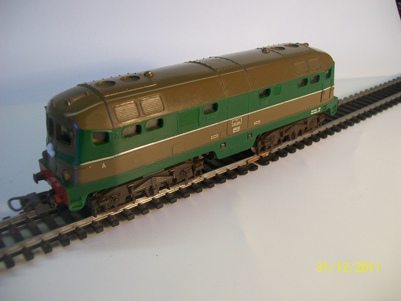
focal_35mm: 36
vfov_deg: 39.6
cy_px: 150
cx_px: 200
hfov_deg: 51.4
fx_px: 417
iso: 64
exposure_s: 1/80
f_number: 2.7
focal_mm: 6
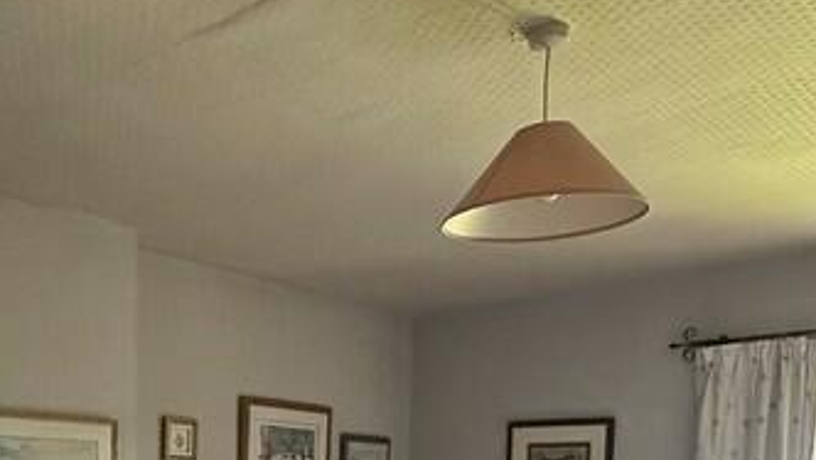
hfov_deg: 42.8
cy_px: 593
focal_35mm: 47
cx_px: 236
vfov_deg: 22.8
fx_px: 1017
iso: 320
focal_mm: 2.22
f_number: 2.2
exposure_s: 1/78
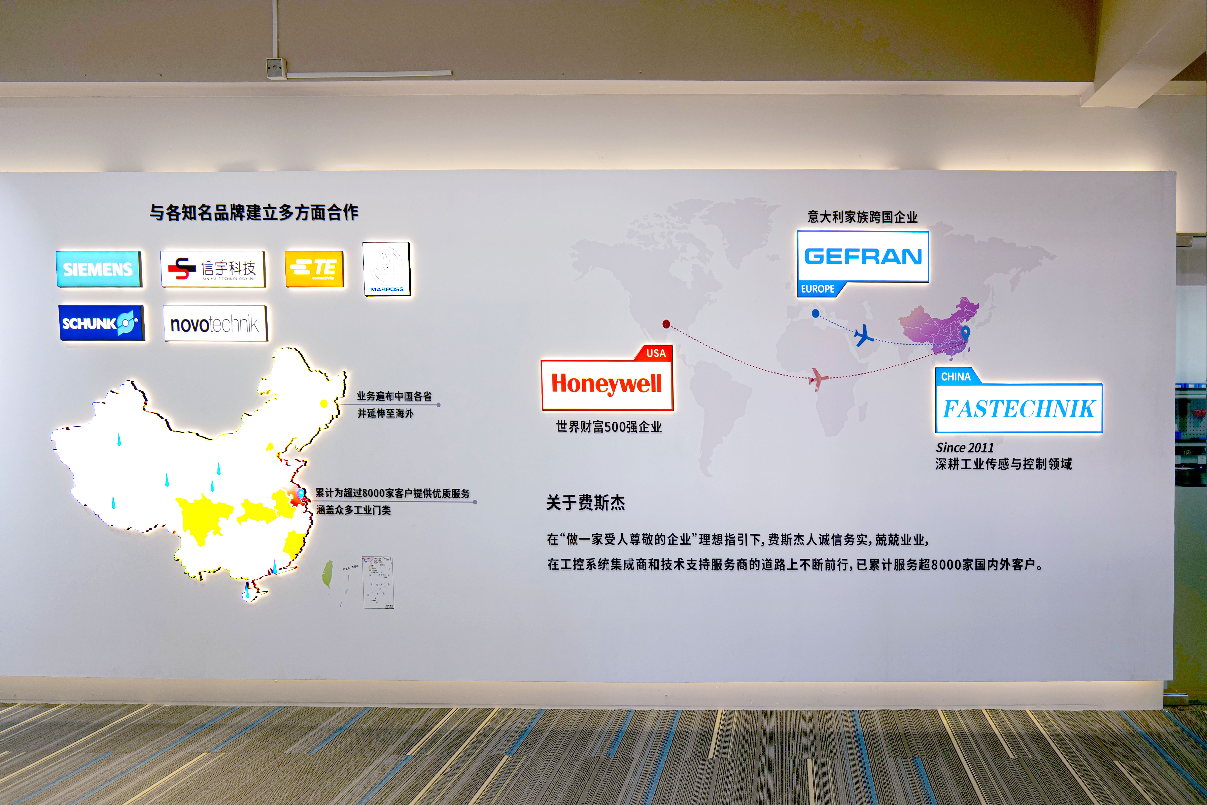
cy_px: 402
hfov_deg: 84.0
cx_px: 604
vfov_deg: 61.9
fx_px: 671
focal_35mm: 20
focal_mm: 20
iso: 100
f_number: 3.5
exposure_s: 1/100
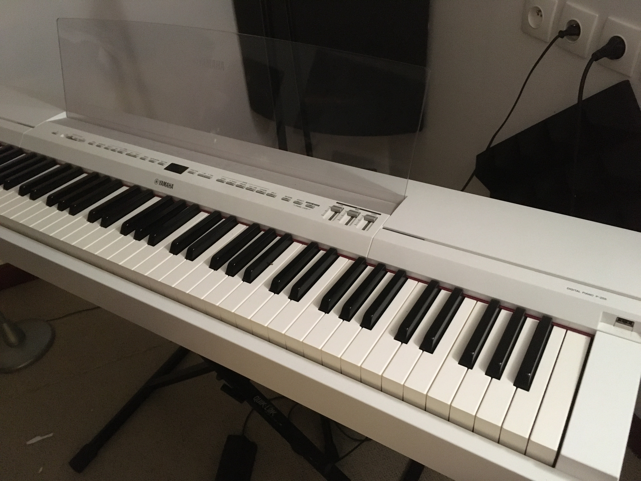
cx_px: 320
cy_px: 240
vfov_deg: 48.2
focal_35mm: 29
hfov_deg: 61.7
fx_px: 537
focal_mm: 4.15
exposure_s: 1/17
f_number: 2.2
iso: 320
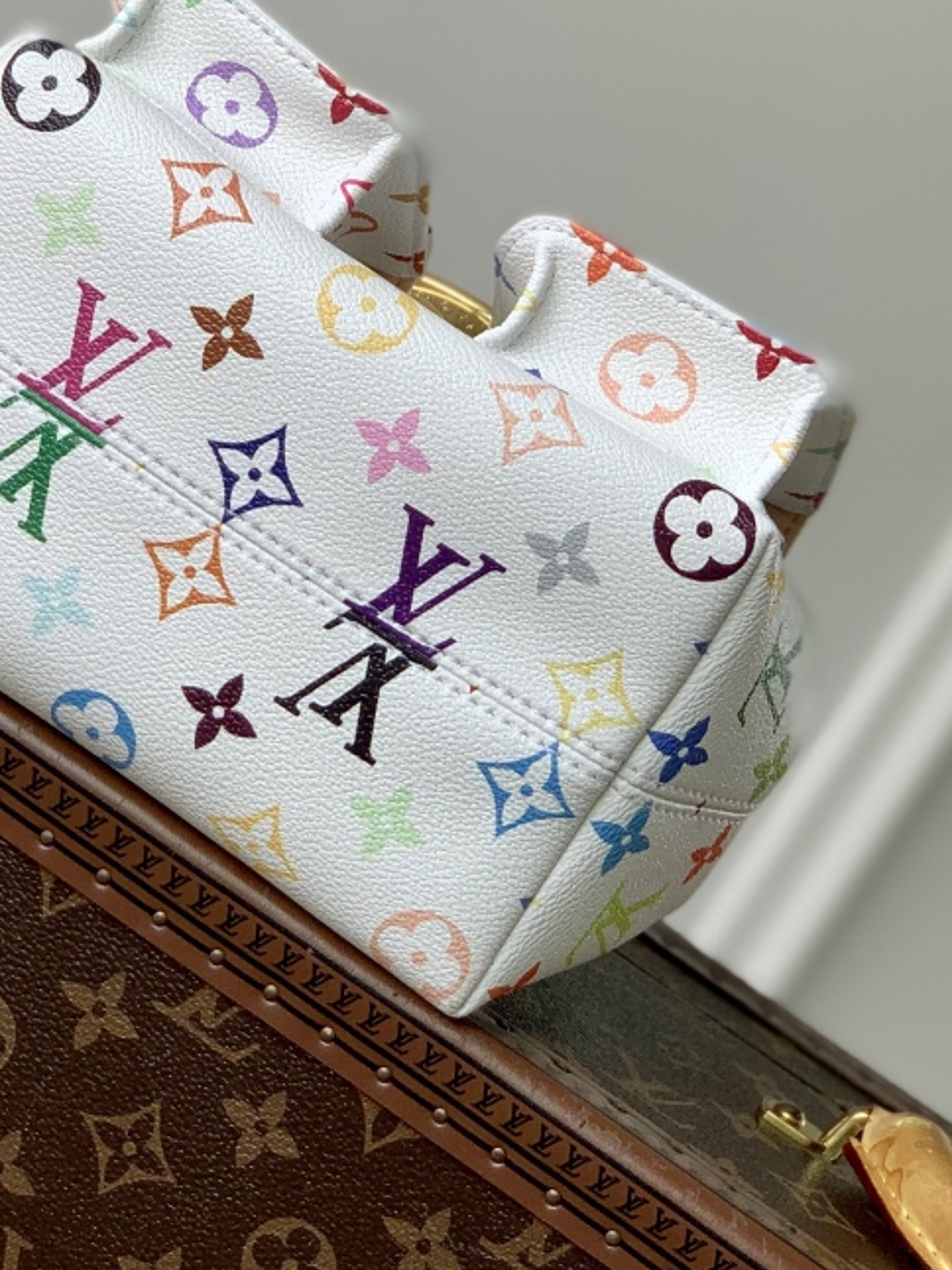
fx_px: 4256
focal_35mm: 116
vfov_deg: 16.9
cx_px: 256
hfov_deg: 12.7
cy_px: 301
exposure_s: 1/186
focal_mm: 6
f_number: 2.4
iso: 16
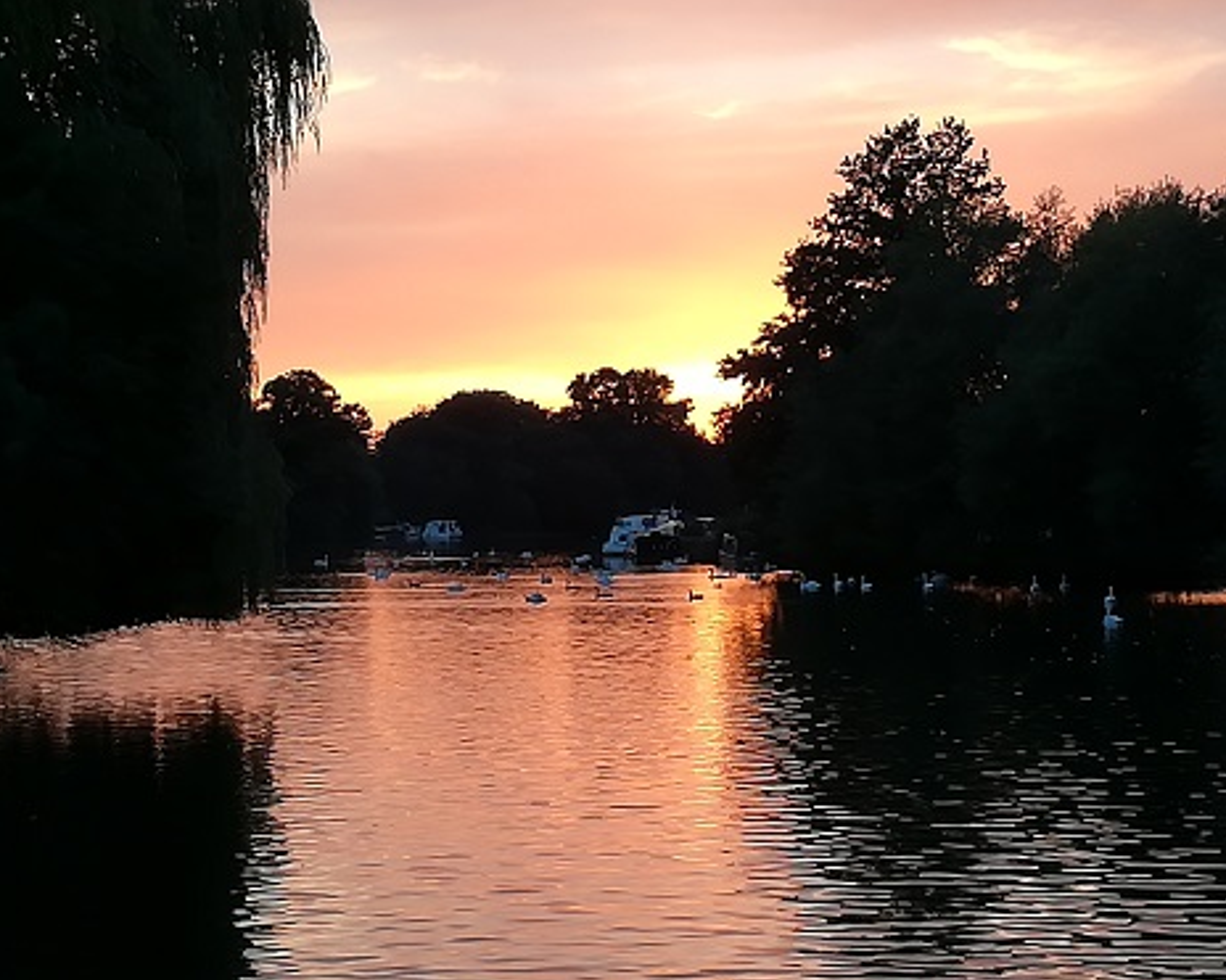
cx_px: 592
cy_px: 493
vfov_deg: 14.9
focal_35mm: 103
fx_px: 3737
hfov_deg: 18.6
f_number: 2.2
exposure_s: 1/100
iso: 50
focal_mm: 3.83
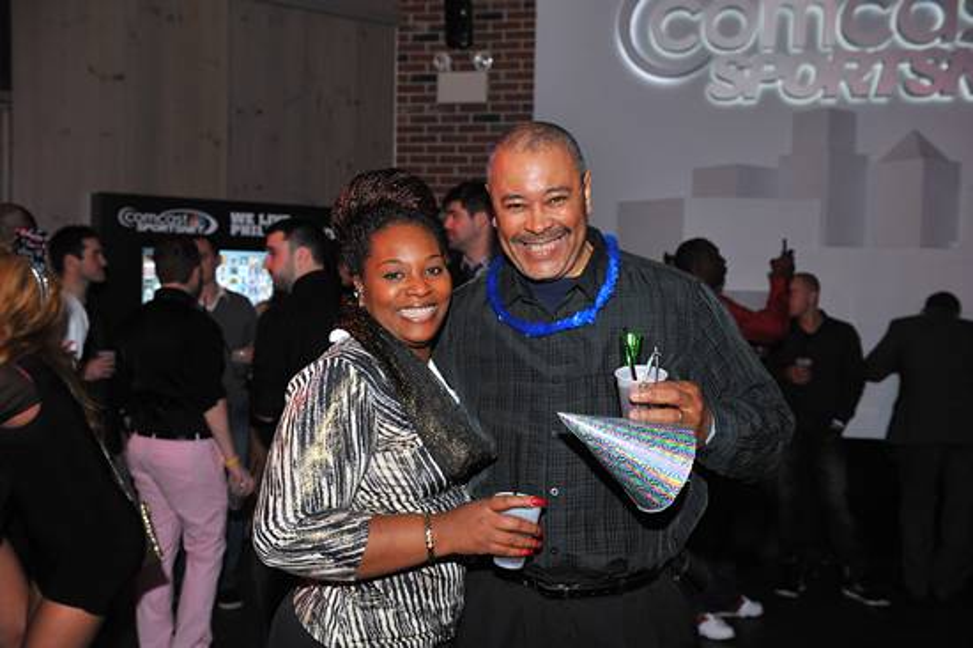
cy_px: 324
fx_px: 1026
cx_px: 486
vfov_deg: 35.0
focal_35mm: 38
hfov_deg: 50.7
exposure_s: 1/100
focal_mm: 38
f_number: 4.5
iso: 1250
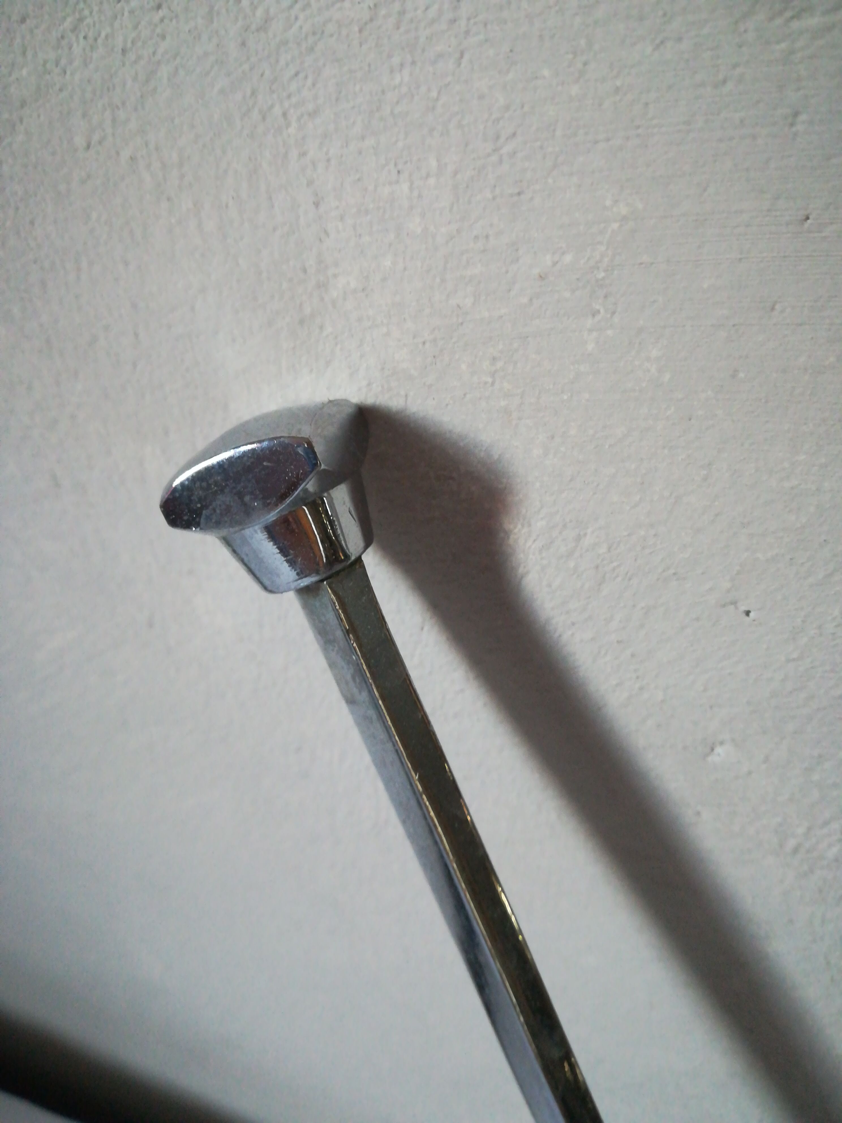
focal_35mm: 26
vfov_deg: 67.3
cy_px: 562
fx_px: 843
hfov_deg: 53.1
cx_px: 421
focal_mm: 3.83
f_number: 2.2
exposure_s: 1/15
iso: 640
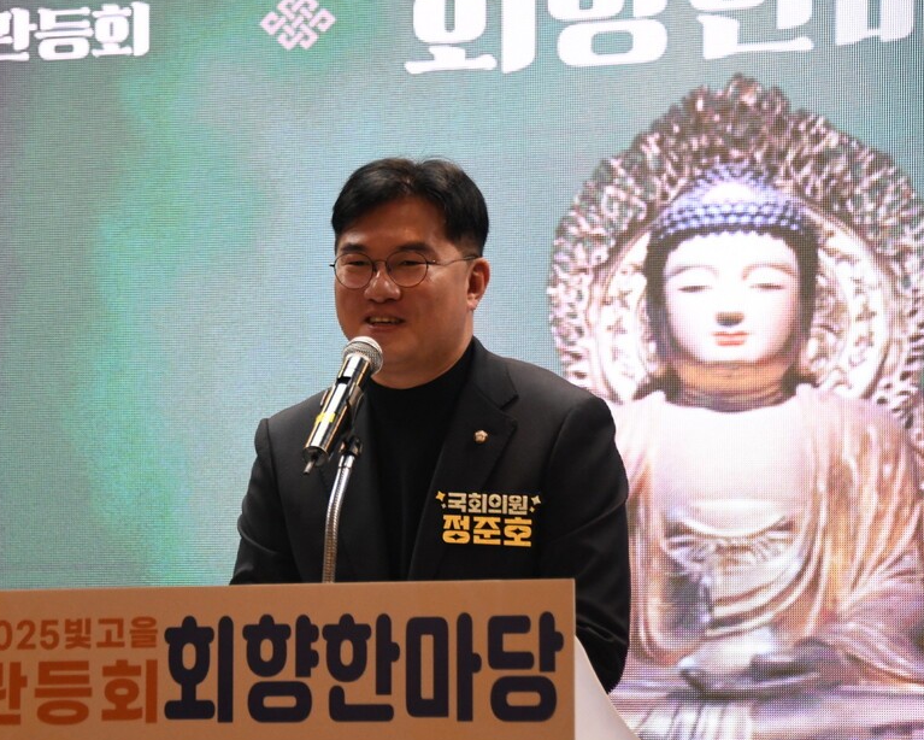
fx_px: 5225
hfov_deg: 10.1
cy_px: 384
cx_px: 261
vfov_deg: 8.1
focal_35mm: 191
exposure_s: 1/125
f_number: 5.6
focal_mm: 122
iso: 4000
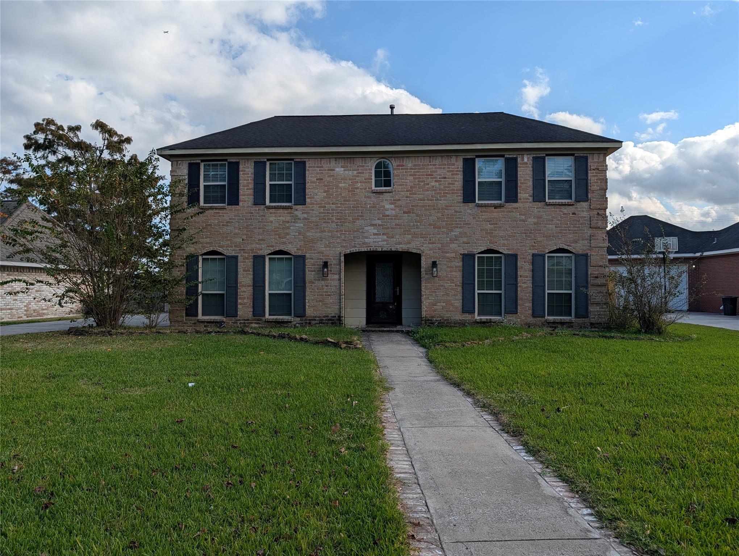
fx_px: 513
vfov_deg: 56.9
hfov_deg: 71.5
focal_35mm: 24
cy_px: 278
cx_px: 370
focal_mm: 6.9
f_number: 1.68
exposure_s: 1/1577
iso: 21
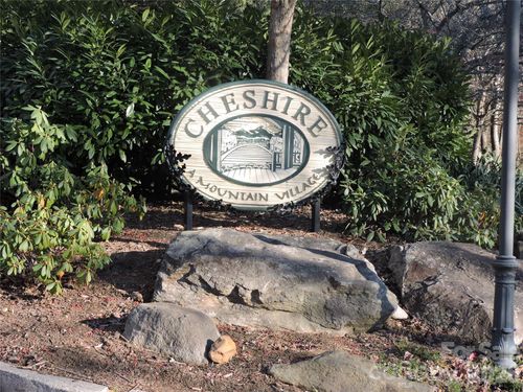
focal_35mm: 85
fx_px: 1284
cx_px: 262
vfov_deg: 17.4
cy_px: 196
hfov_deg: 23.0
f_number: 4
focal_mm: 15.2
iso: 100
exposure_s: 1/160
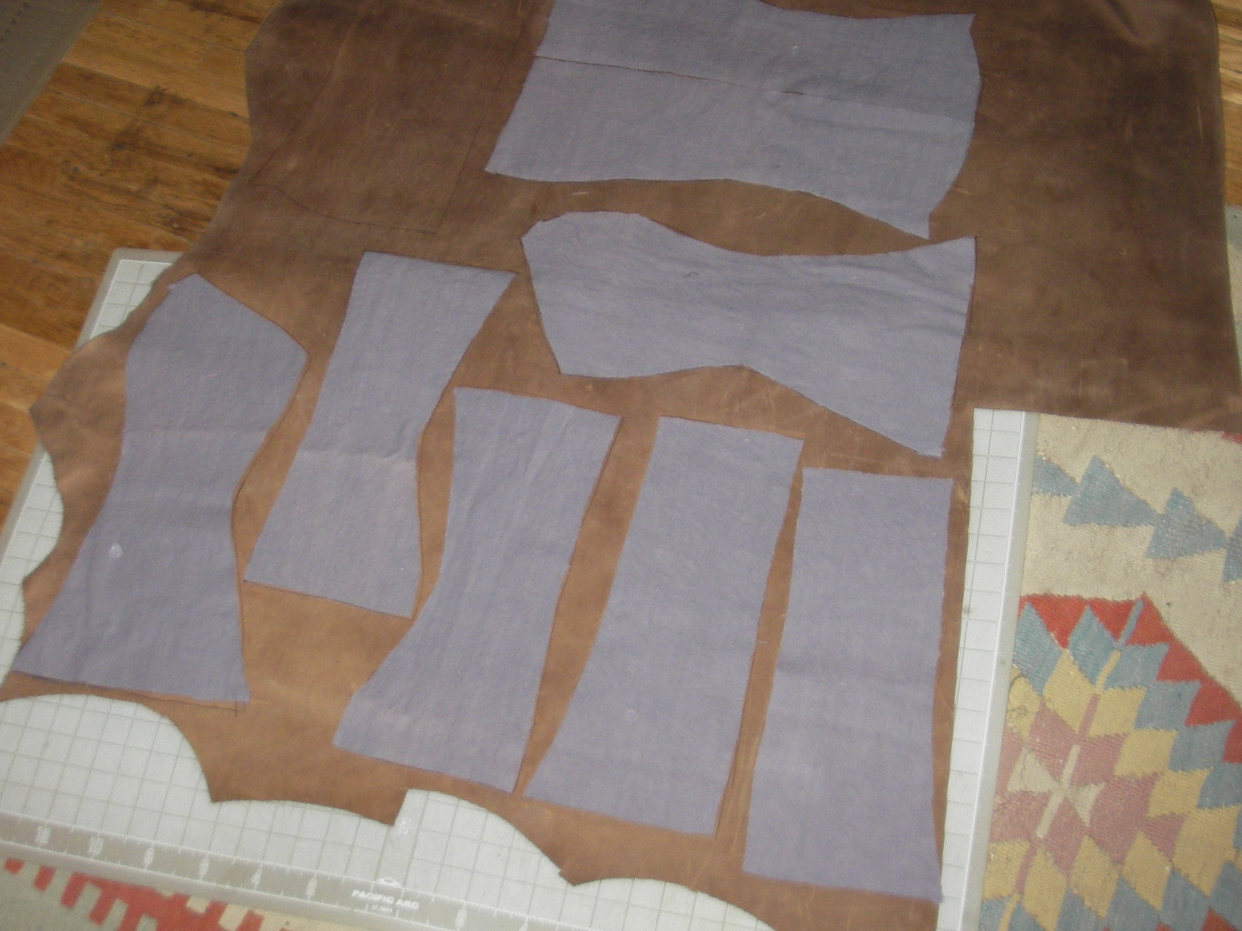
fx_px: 1579
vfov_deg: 32.8
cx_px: 606
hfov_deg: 42.9
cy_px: 407
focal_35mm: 44
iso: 100
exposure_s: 1/30
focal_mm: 6.3
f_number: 3.3
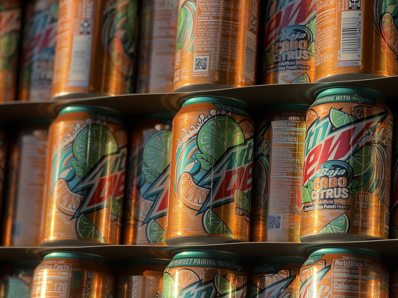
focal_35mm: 120
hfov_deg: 16.4
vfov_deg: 12.3
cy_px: 149
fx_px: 1380
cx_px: 199
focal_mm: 15.66
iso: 64
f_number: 2.8
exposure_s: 1/1368
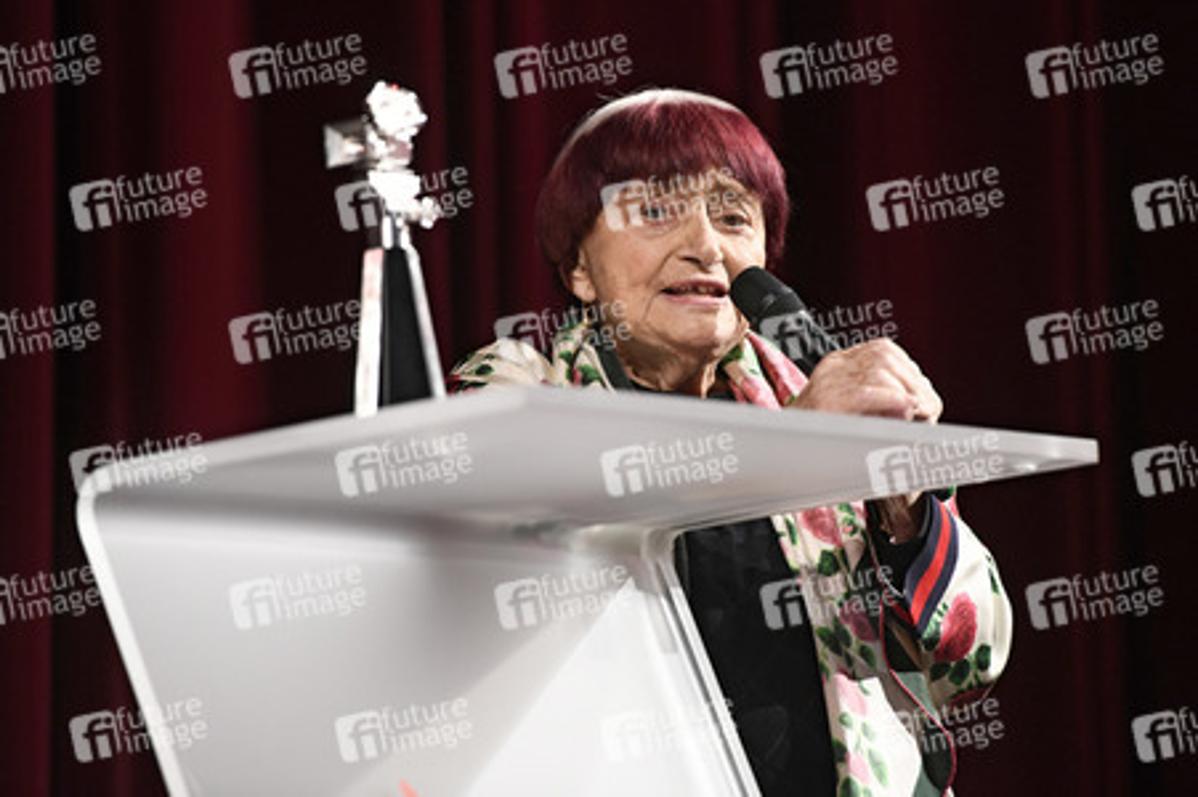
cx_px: 599
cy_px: 398
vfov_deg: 6.9
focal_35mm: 200
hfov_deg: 10.3
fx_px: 6650
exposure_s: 1/400
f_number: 3.5
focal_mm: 200
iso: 3200
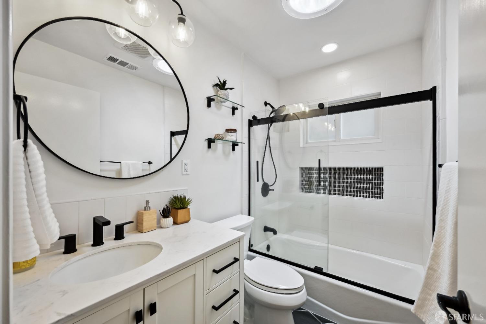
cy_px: 162
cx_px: 243
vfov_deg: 81.2
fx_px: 189
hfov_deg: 104.3
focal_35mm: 14
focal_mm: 14
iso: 800
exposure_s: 1/100
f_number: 10
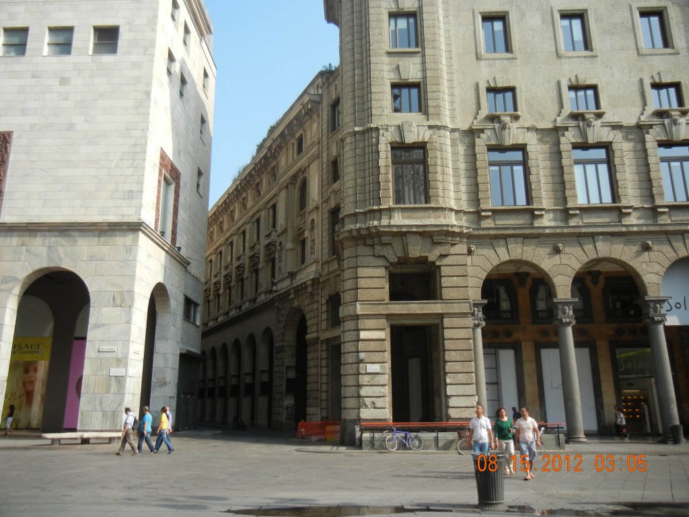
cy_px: 258
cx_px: 344
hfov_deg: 60.0
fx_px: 597
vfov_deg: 46.8
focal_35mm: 30
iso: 160
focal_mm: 5.4
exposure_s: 1/820
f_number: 3.5
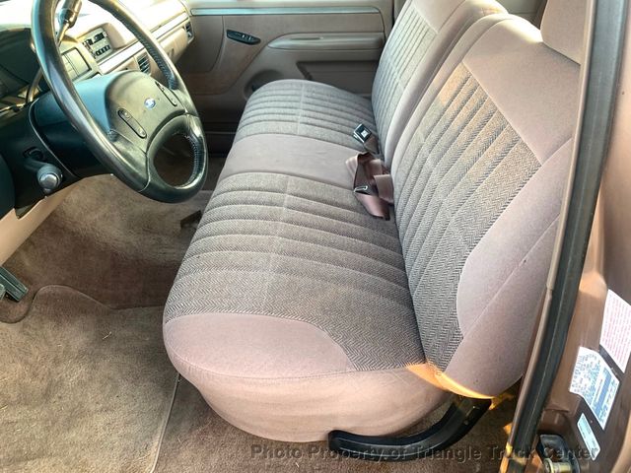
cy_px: 236
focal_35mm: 26
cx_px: 316
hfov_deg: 67.3
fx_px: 474
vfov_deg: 53.1
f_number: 1.8
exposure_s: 1/68
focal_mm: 4.25
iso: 100
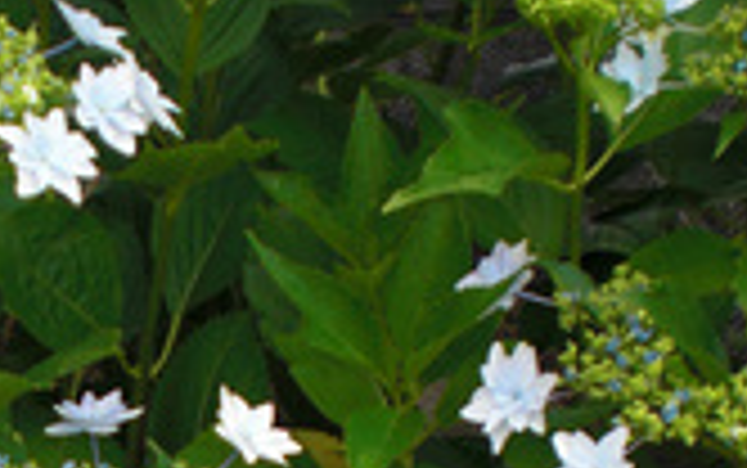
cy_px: 693
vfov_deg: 11.7
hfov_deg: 19.2
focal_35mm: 107
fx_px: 2180
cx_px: 117
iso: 64
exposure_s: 1/400
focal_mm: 6.3
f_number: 3.1
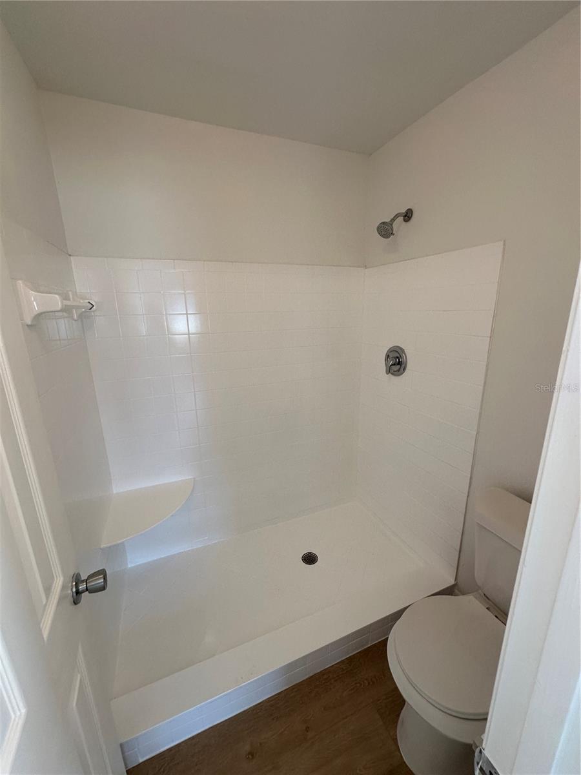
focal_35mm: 14
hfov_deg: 85.7
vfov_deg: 102.1
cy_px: 388
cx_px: 290
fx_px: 313
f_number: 2.2
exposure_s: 1/120
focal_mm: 2.22
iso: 160
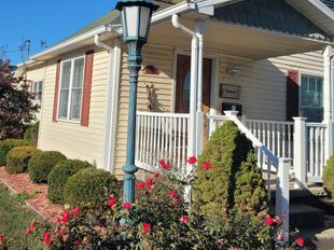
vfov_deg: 33.6
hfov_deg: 44.5
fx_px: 405
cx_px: 130
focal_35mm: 42
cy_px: 60
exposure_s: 1/2937
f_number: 1.8
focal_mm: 5.4
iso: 40
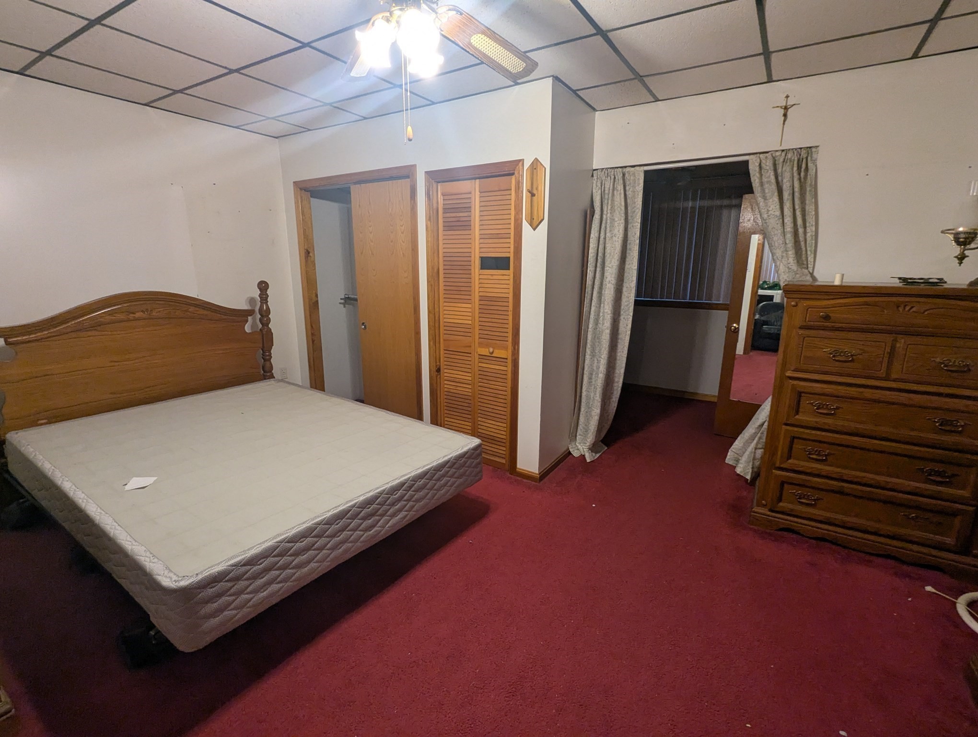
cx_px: 489
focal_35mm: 16
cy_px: 368
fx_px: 453
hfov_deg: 94.4
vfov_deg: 78.2
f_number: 2.2
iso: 234
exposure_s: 1/40
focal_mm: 2.35
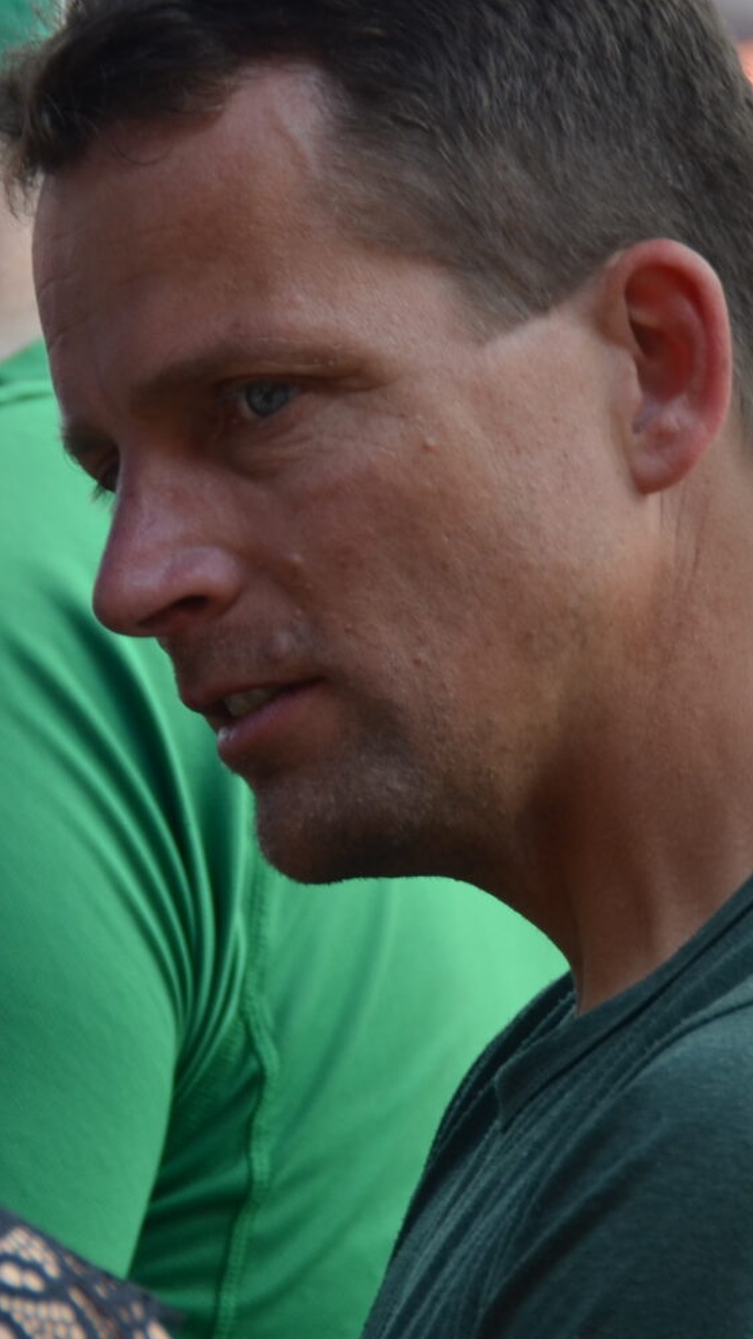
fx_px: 16092
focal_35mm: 453
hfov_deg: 2.7
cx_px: 355
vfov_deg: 4.8
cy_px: 689
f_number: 5.3
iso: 100
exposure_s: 1/125
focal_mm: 112
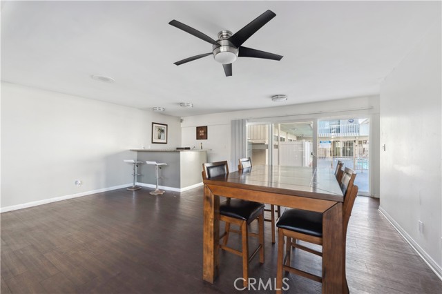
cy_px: 147
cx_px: 221
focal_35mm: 14
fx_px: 172
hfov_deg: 104.3
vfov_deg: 81.1
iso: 100
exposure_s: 1/15
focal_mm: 14
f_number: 9
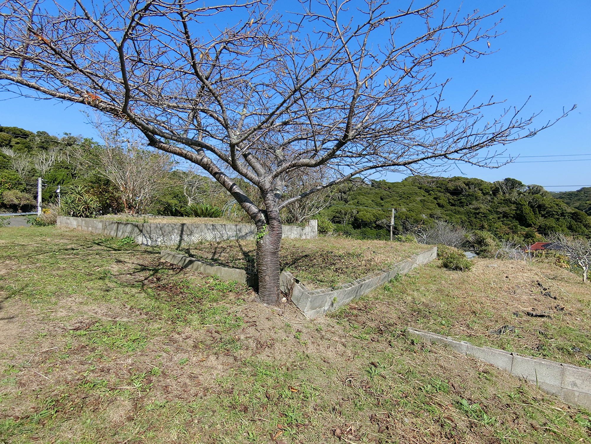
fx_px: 324
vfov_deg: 68.7
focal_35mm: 19
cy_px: 222
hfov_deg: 84.7
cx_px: 296
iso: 80
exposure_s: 1/200
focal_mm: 4.06
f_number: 6.9
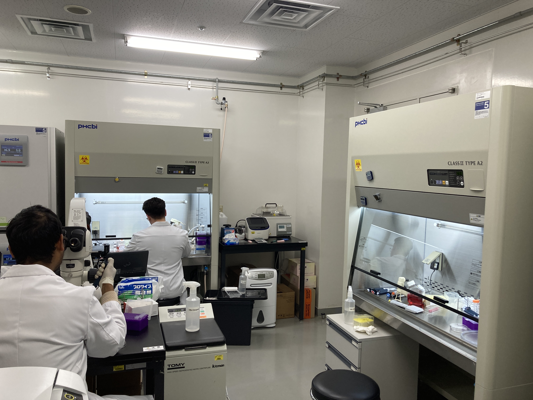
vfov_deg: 49.7
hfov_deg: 63.4
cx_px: 266
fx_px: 431
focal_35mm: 28
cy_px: 200
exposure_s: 1/100
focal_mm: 3.99
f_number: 1.8
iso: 50
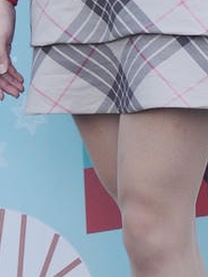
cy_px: -288
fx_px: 2111
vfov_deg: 7.2
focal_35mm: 264
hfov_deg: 5.6
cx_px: 72
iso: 160
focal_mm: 20
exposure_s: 1/640
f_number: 1.8
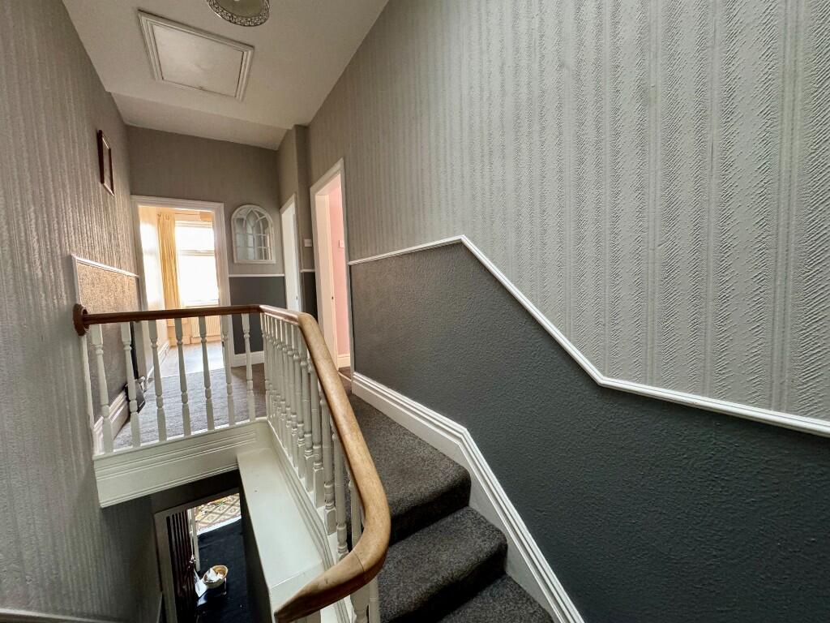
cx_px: 415
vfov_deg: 85.7
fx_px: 336
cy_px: 312
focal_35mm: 14
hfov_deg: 102.1
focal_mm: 2.22
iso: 500
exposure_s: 1/60
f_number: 2.2
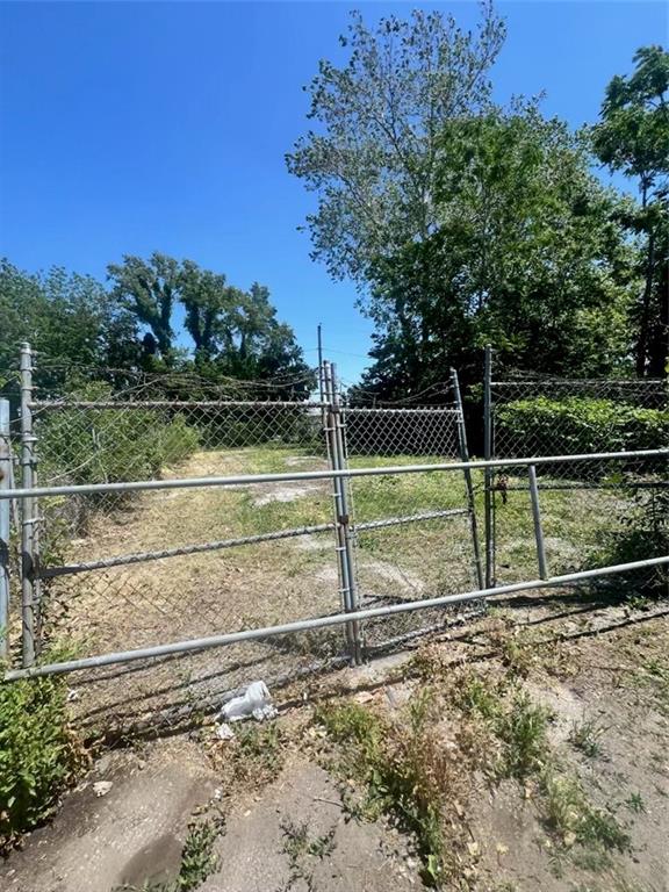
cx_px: 334
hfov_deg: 89.9
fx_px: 335
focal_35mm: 13
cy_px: 446
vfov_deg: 106.2
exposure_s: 1/1263
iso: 32
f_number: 1.8
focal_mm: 1.57
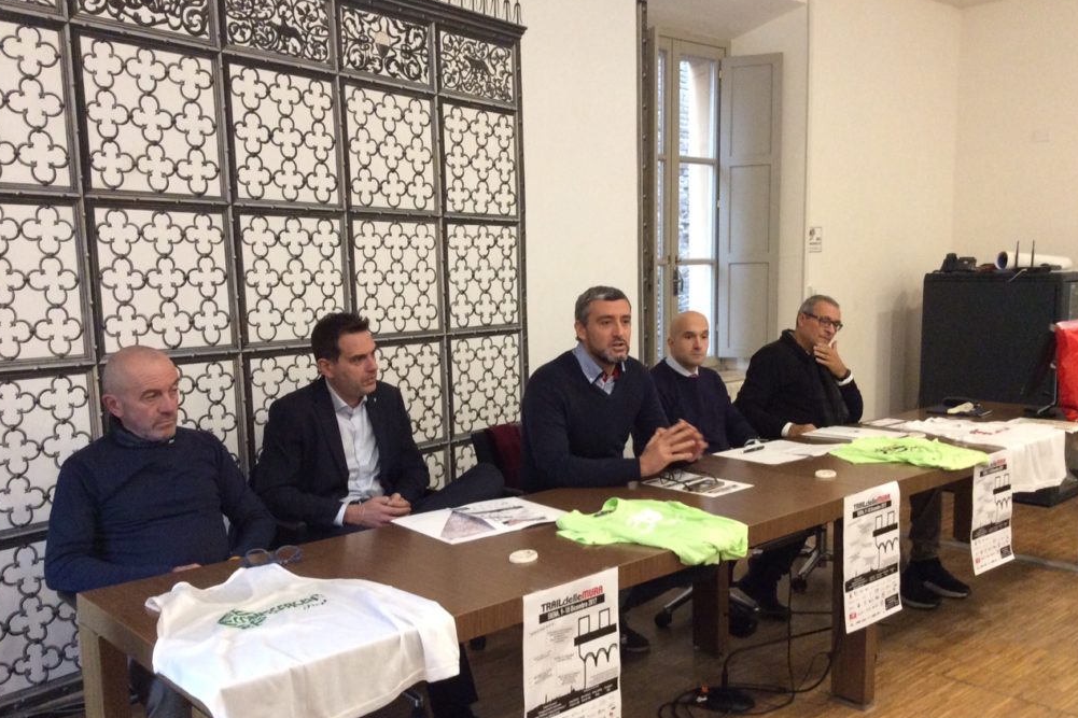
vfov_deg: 38.8
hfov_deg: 55.8
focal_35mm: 34
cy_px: 398
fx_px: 1018
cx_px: 537
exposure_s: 1/25
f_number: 2.4
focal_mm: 3.3
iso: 250
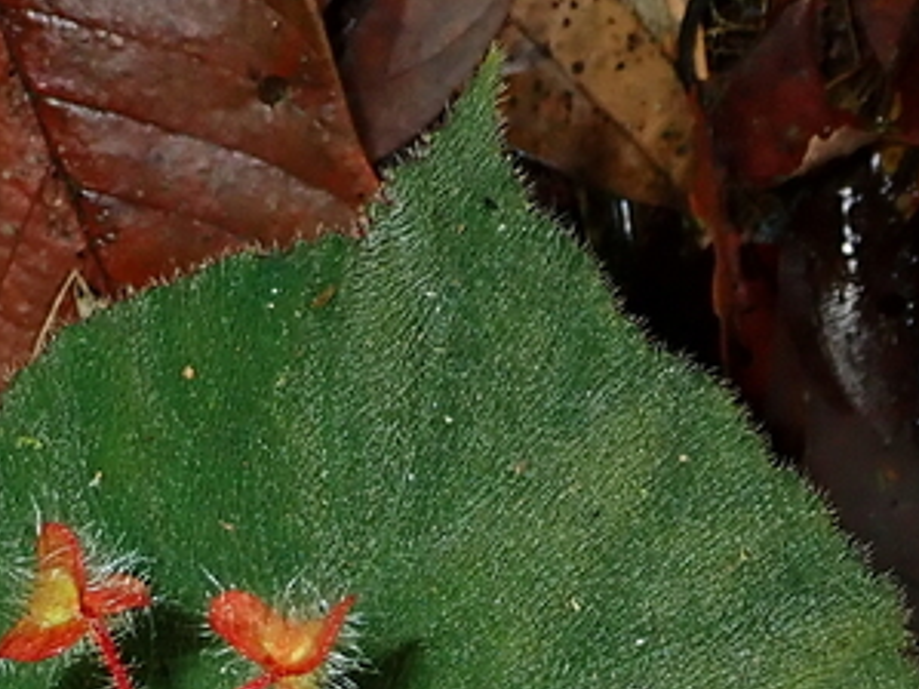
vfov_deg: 11.6
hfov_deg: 15.6
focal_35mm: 122
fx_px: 3238
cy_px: 1081
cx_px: -175
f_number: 3.2
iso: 200
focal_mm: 5.87
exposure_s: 1/60
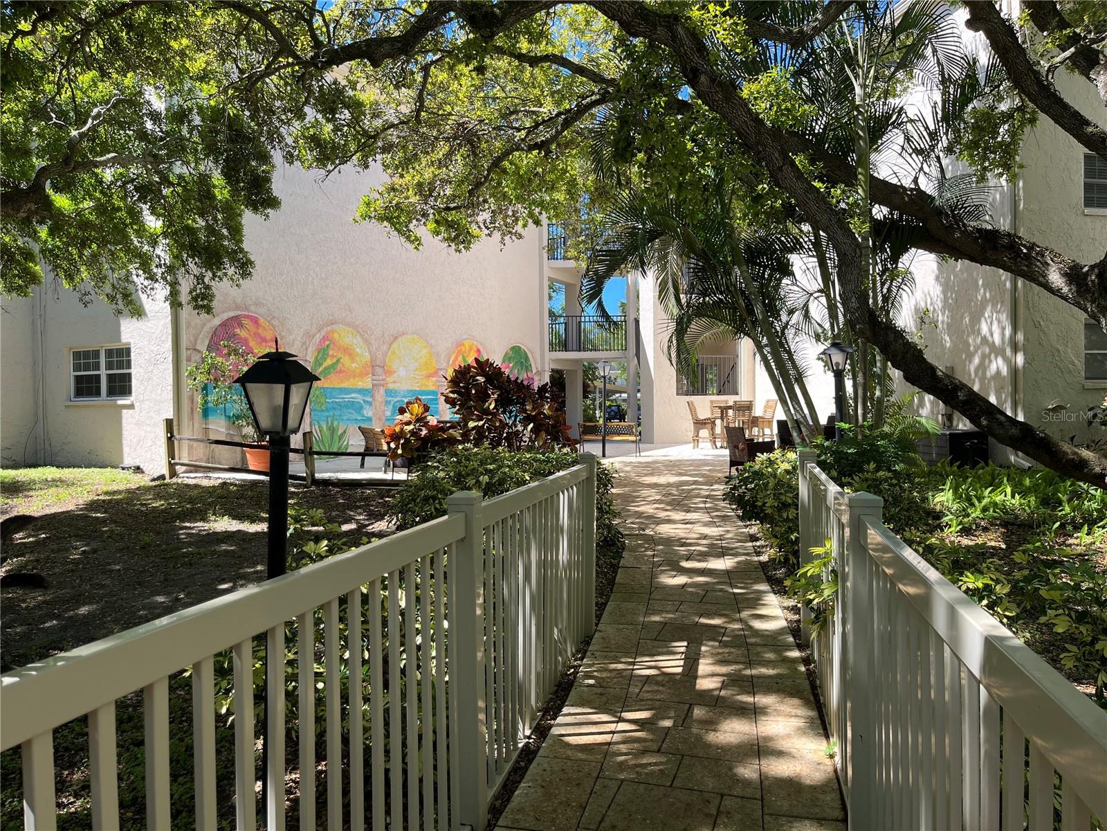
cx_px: 554
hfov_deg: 67.3
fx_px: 831
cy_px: 416
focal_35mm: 26
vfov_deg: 53.1
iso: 50
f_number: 1.6
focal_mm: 5.1
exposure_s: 1/1056
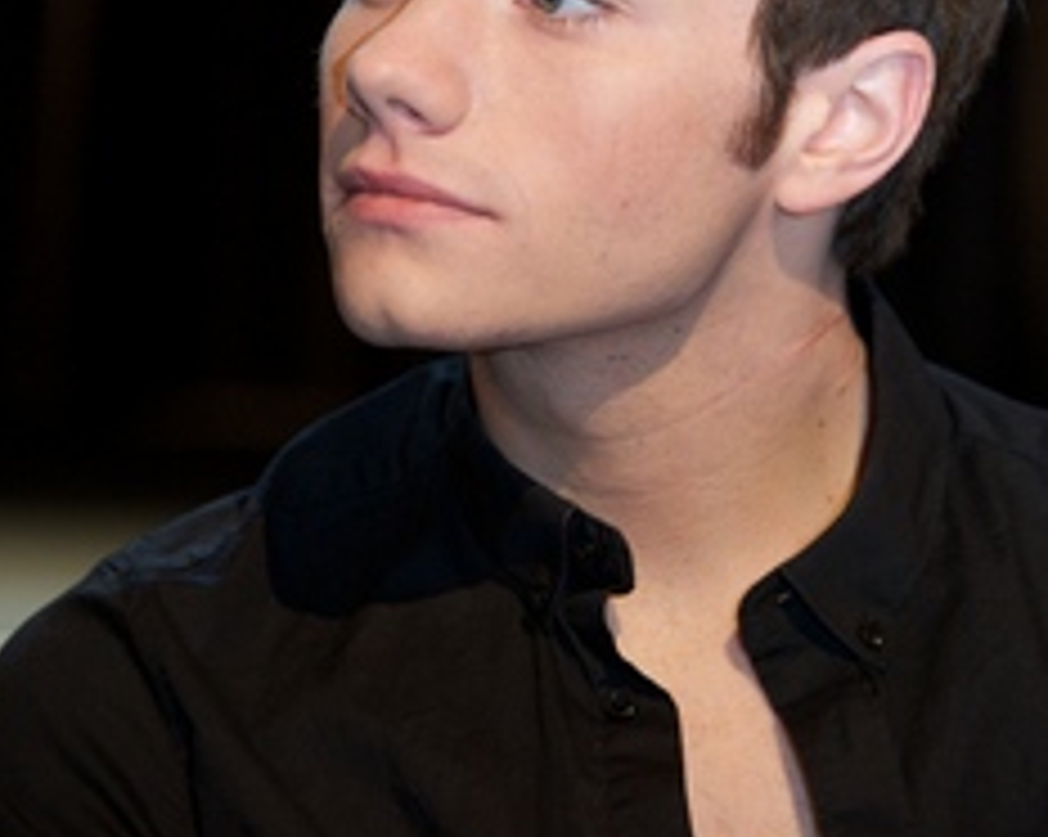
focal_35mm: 306
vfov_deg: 5.0
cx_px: 567
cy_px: 207
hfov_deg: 6.3
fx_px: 9483
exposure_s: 1/60
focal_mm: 190
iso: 2000
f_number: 5.6
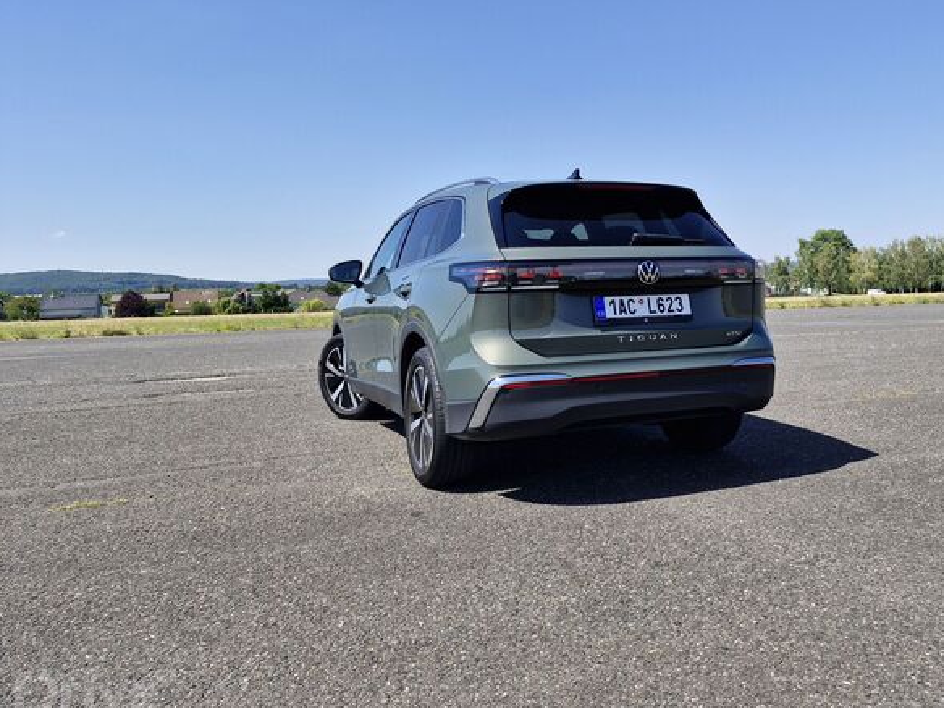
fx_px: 791
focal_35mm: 29
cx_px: 592
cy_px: 284
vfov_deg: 48.0
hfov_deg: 60.8
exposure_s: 1/1708
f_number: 1.8
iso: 50
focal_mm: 5.54
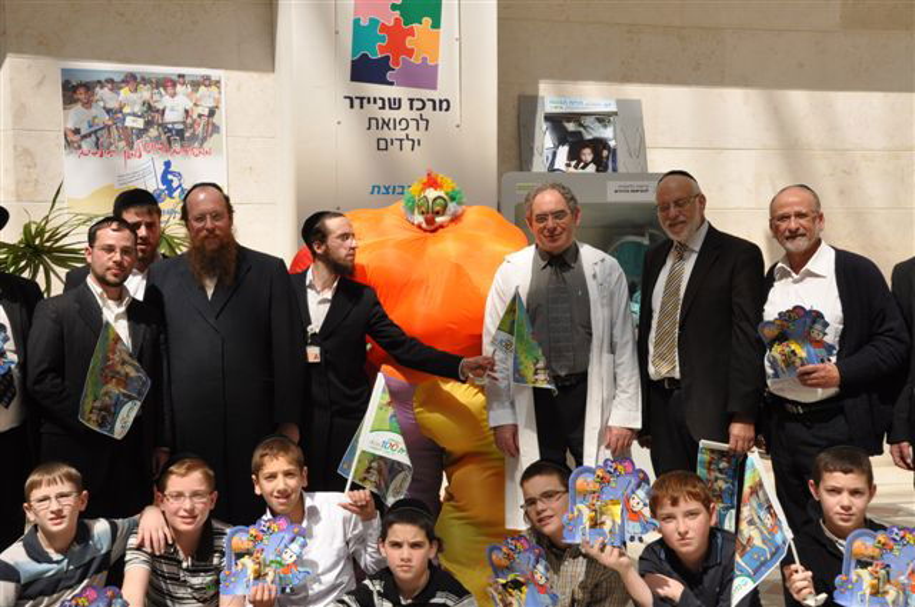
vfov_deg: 26.4
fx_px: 1295
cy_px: 304
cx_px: 458
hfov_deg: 38.9
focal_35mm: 51
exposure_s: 1/200
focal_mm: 34
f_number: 16
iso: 400
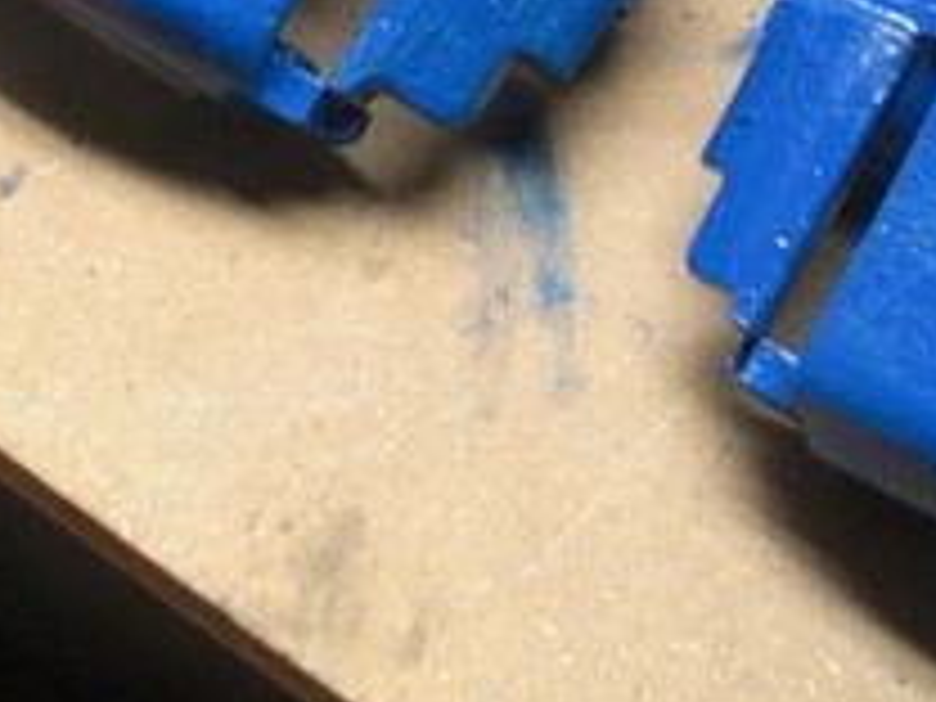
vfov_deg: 13.0
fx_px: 3001
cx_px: 306
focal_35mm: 111
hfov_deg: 17.7
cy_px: -112
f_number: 2.8
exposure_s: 1/80
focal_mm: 6.3
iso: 400
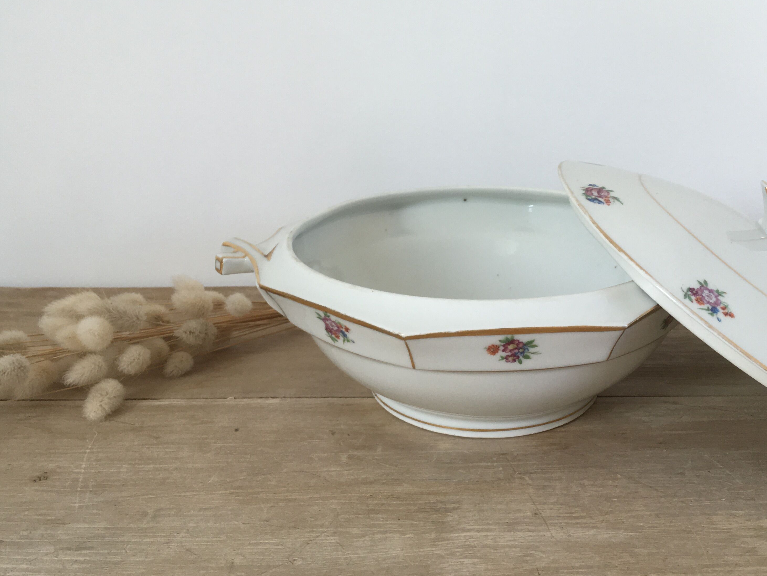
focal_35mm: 40
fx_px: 886
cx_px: 441
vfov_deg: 35.8
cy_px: 226
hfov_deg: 46.7
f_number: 2.2
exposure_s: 1/100
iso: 40
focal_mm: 4.15
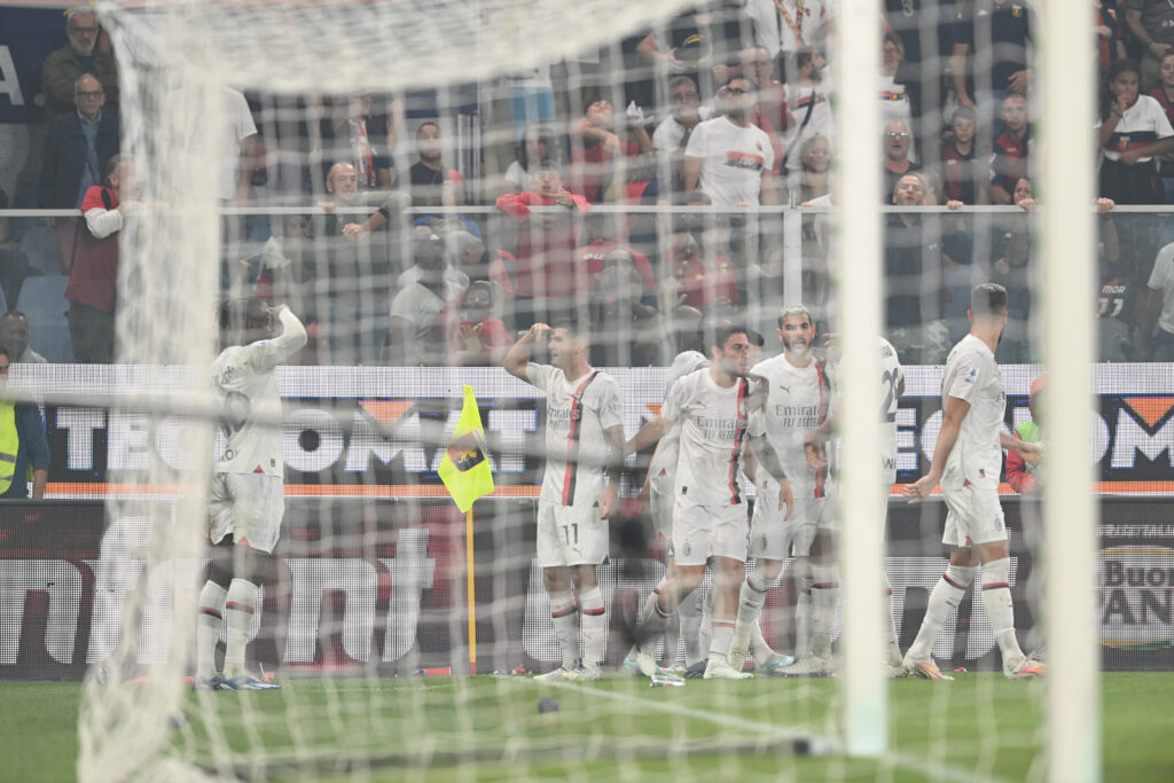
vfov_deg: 3.4
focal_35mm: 400
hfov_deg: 5.2
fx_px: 13045
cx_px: 587
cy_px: 392
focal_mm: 400
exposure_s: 1/1600
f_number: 4
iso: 3200
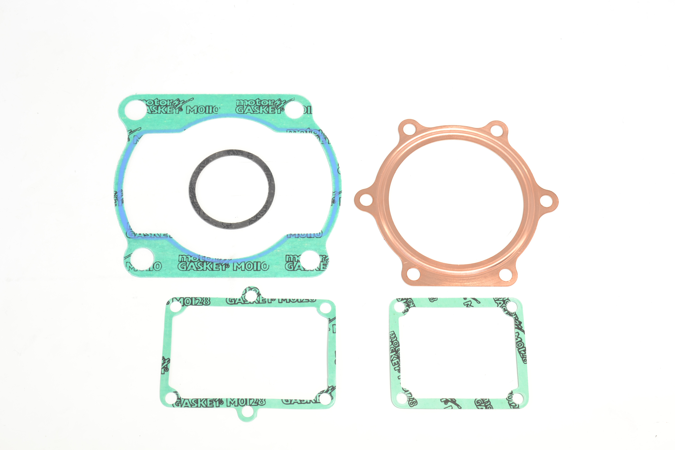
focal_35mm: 60
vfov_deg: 22.6
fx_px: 1125
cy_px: 225
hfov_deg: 33.4
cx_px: 338
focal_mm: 40
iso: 100
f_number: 11
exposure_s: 1/5
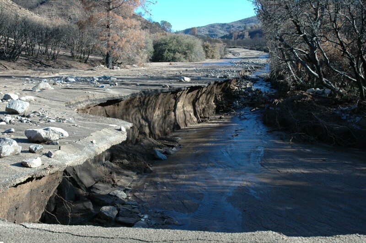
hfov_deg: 48.0
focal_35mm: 40
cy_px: 122
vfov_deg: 33.0
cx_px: 183
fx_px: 411
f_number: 7.1
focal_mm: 27
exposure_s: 1/200
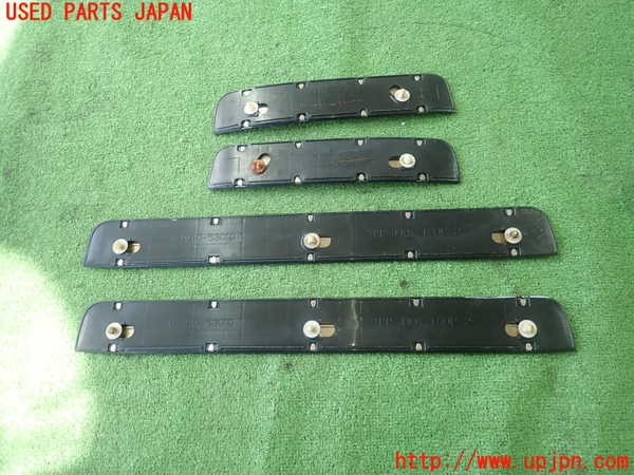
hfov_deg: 69.4
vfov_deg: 54.9
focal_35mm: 25
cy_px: 238
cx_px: 317
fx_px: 458
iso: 160
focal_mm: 4.5
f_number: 2
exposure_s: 1/60
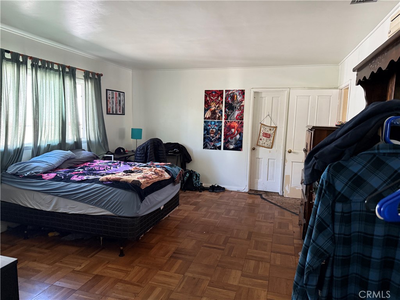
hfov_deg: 71.6
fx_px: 277
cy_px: 150
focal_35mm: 24
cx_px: 200
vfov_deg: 56.8
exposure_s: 1/60
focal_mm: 6.76
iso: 500
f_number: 1.78
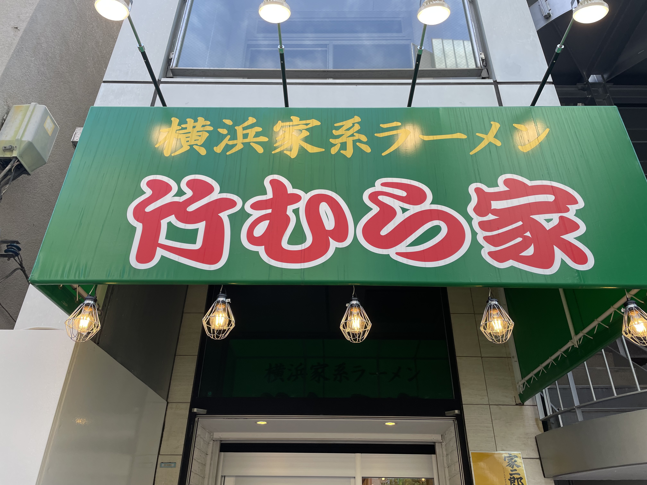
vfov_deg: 53.1
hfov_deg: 67.3
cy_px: 242
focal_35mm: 26
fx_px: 486
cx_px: 324
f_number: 1.6
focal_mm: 4.2
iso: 32
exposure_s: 1/509
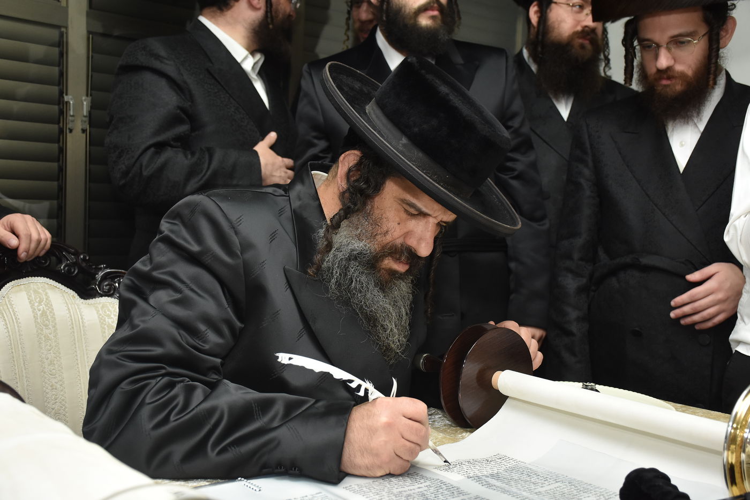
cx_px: 375
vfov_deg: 29.9
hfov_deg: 43.6
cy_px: 250
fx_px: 938
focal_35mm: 45
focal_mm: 30
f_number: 5.6
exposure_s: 1/100
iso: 1000
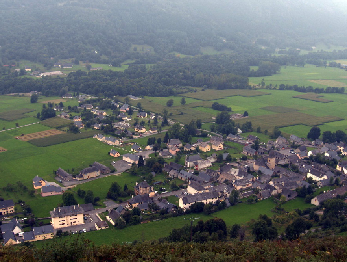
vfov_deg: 33.0
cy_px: 137
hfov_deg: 42.9
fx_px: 442
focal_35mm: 44
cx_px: 176
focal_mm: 8
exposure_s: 1/159
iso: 100
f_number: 4.8
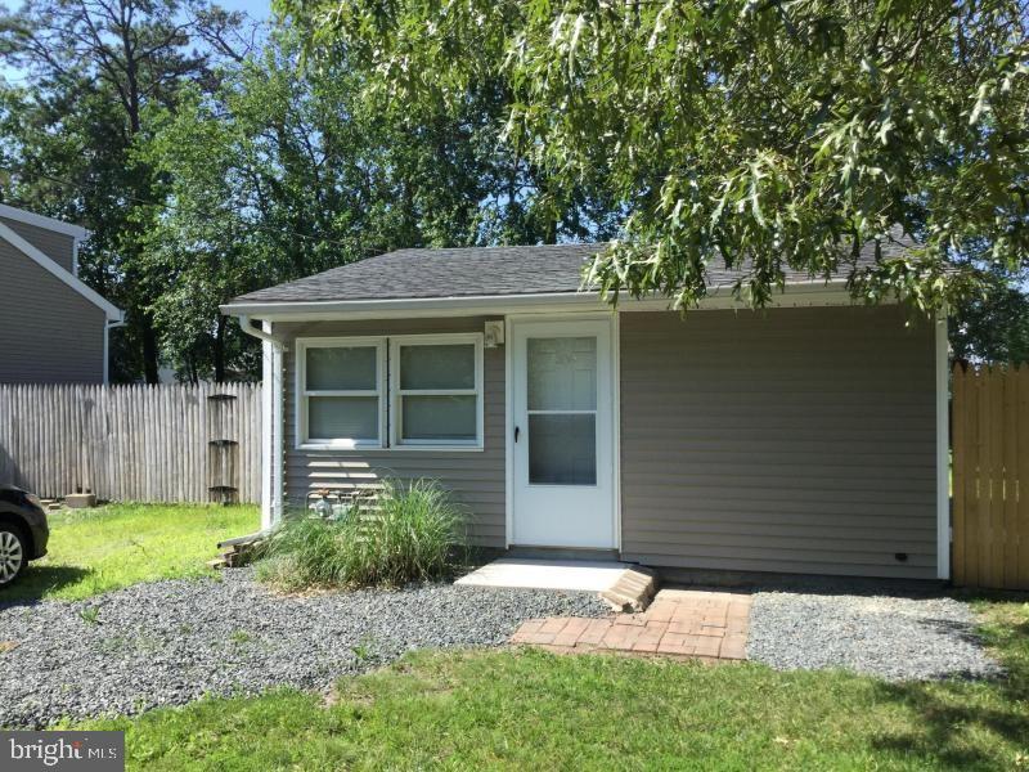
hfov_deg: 58.4
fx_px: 922
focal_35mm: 31
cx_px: 514
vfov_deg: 45.4
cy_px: 386
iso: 25
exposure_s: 1/612
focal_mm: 3.3
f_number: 2.4
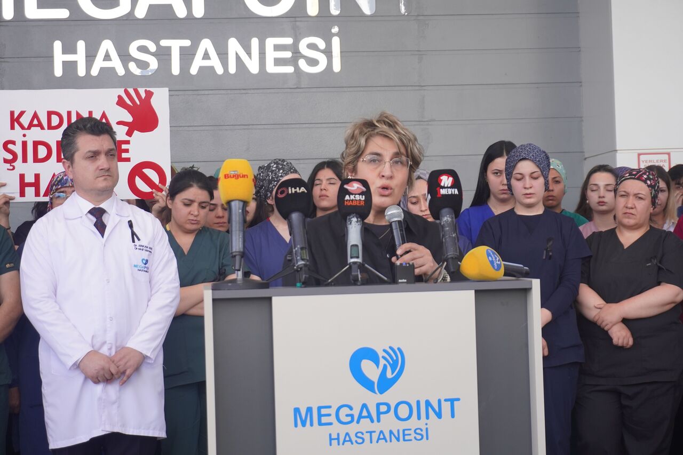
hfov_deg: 29.2
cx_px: 342
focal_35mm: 69
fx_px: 1309
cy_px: 228
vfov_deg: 19.7
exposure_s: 1/160
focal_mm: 46
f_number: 5.6
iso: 250
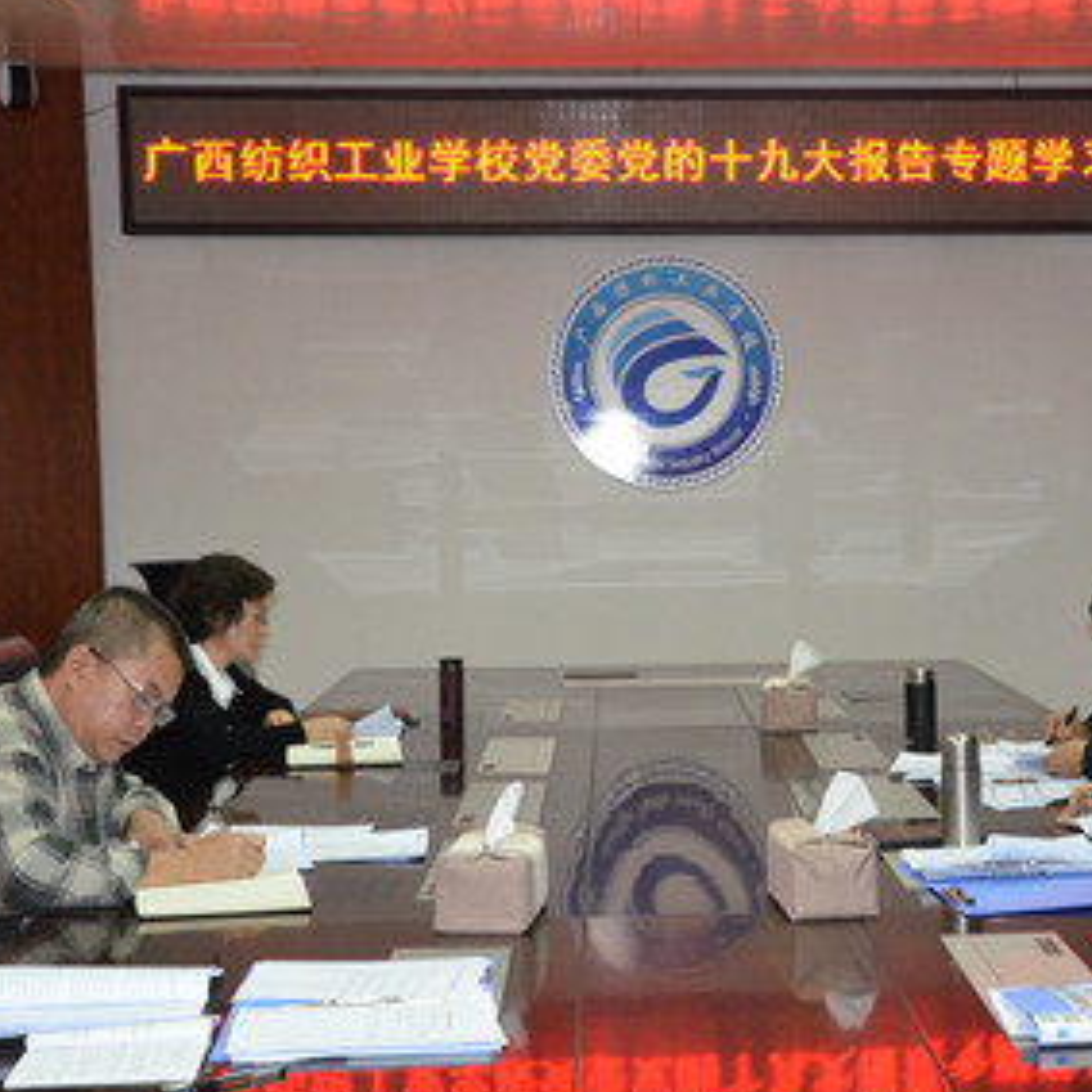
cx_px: 764
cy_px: 679
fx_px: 2207
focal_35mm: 62
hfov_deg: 27.6
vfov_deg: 27.7
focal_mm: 25
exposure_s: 1/60
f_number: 7.1
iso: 3200
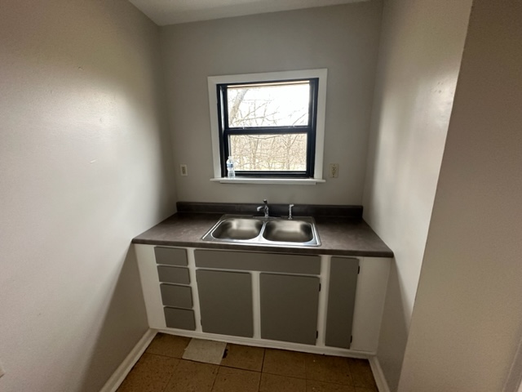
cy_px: 196
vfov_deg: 85.7
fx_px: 211
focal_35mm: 14
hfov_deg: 102.1
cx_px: 261
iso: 320
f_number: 2.2
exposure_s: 1/99
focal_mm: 2.22
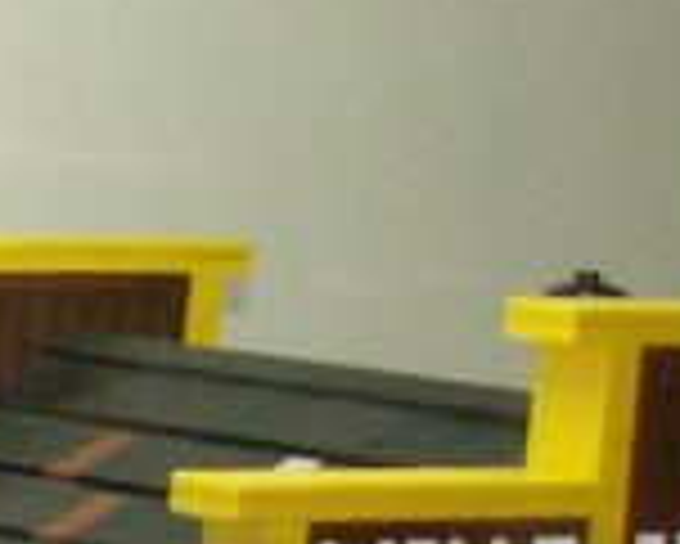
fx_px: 5820
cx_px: -1923
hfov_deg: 5.8
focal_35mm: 289
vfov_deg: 5.3
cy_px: 548
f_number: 2.8
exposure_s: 1/60
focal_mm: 5.86
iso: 160
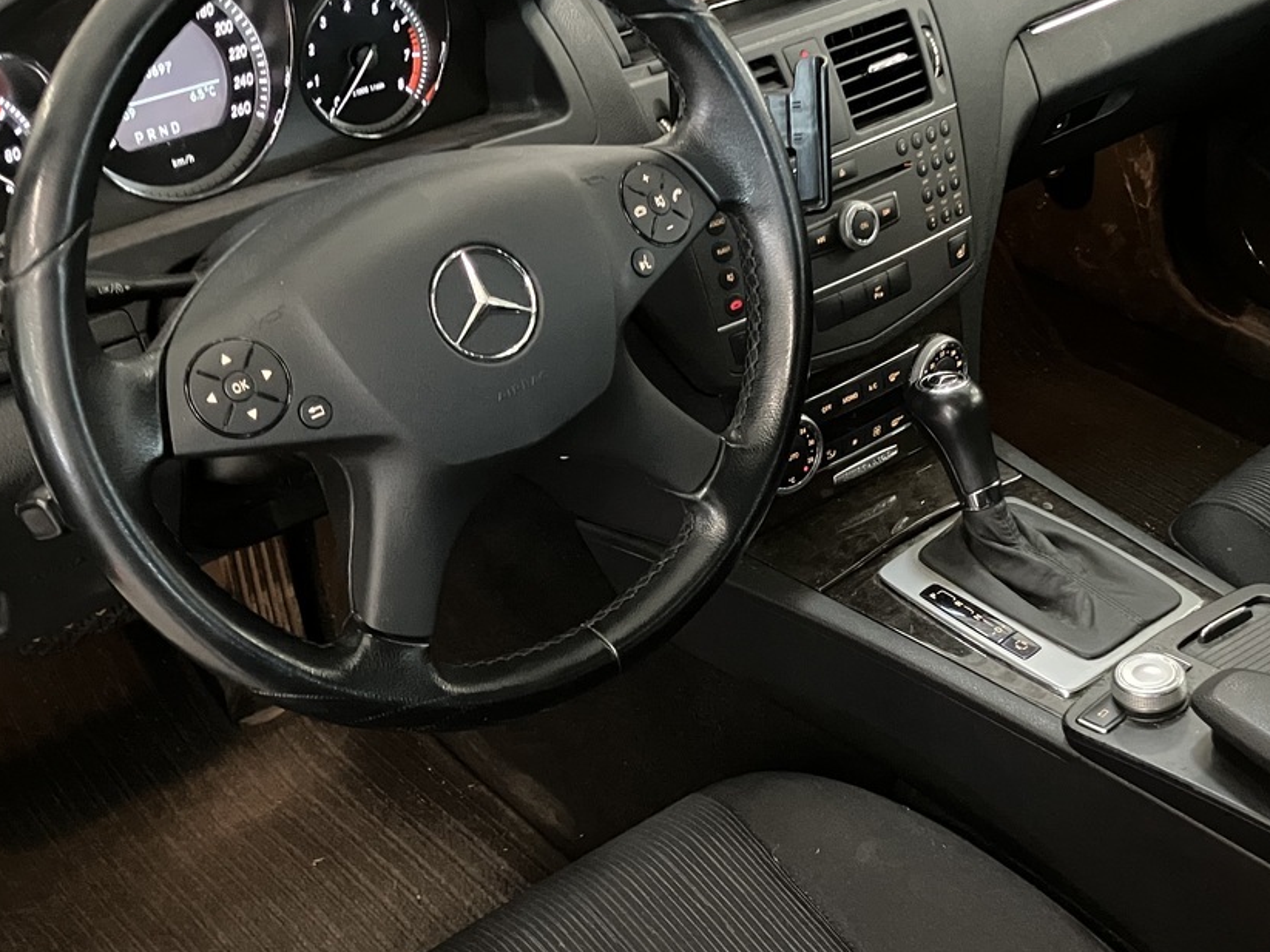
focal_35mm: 49
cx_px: 799
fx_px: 1797
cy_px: 542
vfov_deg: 29.6
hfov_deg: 38.6
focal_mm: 3.99
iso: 800
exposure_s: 1/15
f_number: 1.8
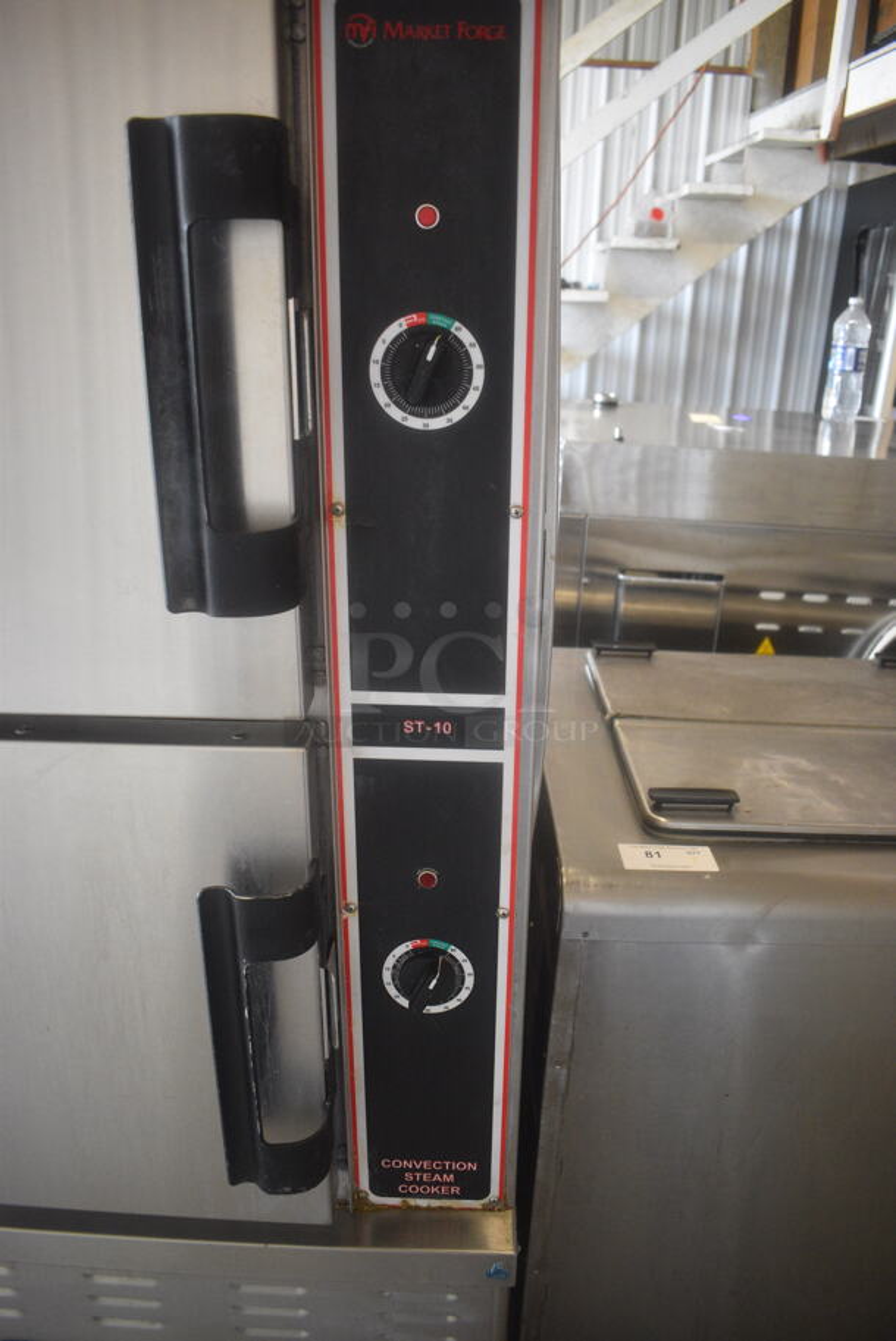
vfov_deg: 67.3
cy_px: 670
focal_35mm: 27
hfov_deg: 48.0
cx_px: 448
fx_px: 1006
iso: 1400
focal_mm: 18
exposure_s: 1/125
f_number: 3.5
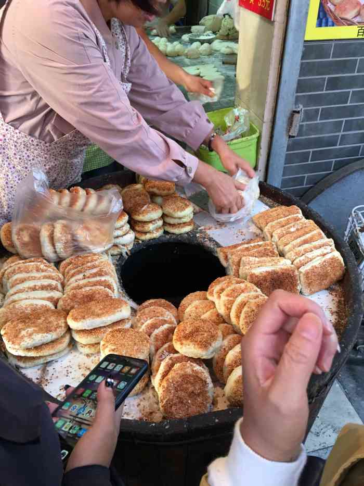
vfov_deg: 61.7
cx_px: 182
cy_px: 243
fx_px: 407
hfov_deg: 48.2
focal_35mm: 29
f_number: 2.2
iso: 64
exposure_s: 1/17
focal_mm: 4.15
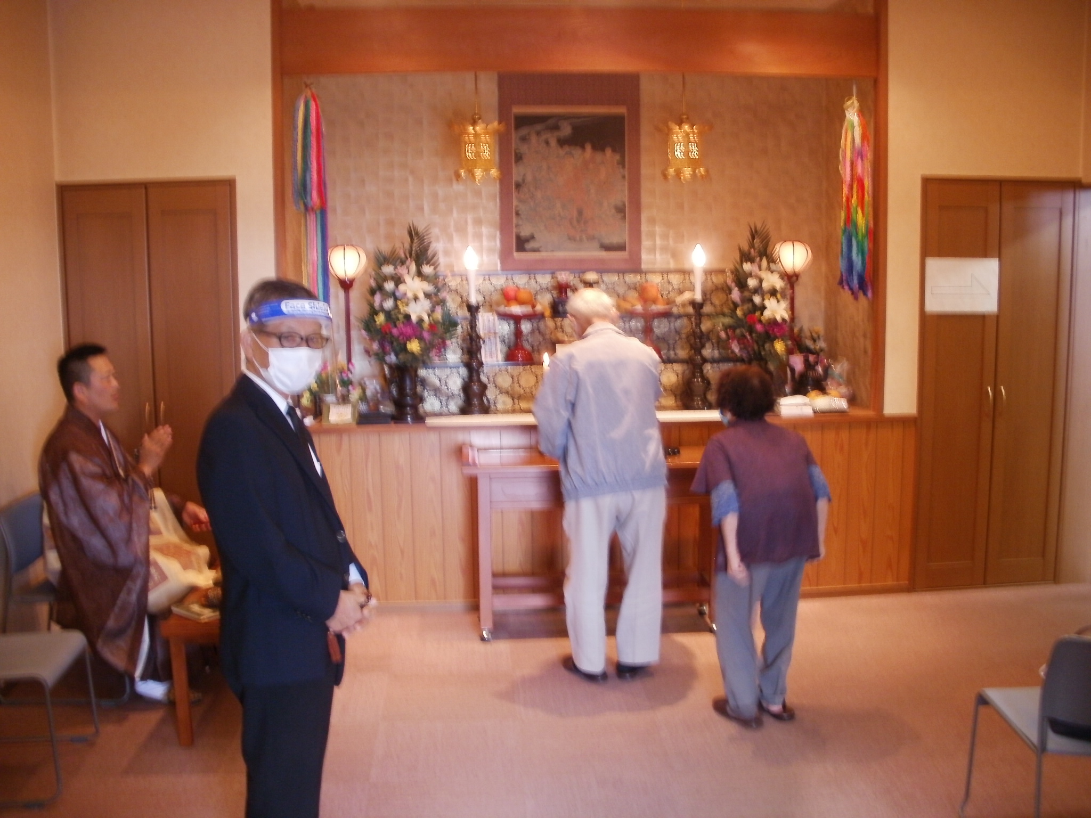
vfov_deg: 39.7
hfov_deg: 51.4
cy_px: 409
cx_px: 546
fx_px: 1135
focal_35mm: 36
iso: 125
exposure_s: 1/5
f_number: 3.5
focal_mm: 6.3
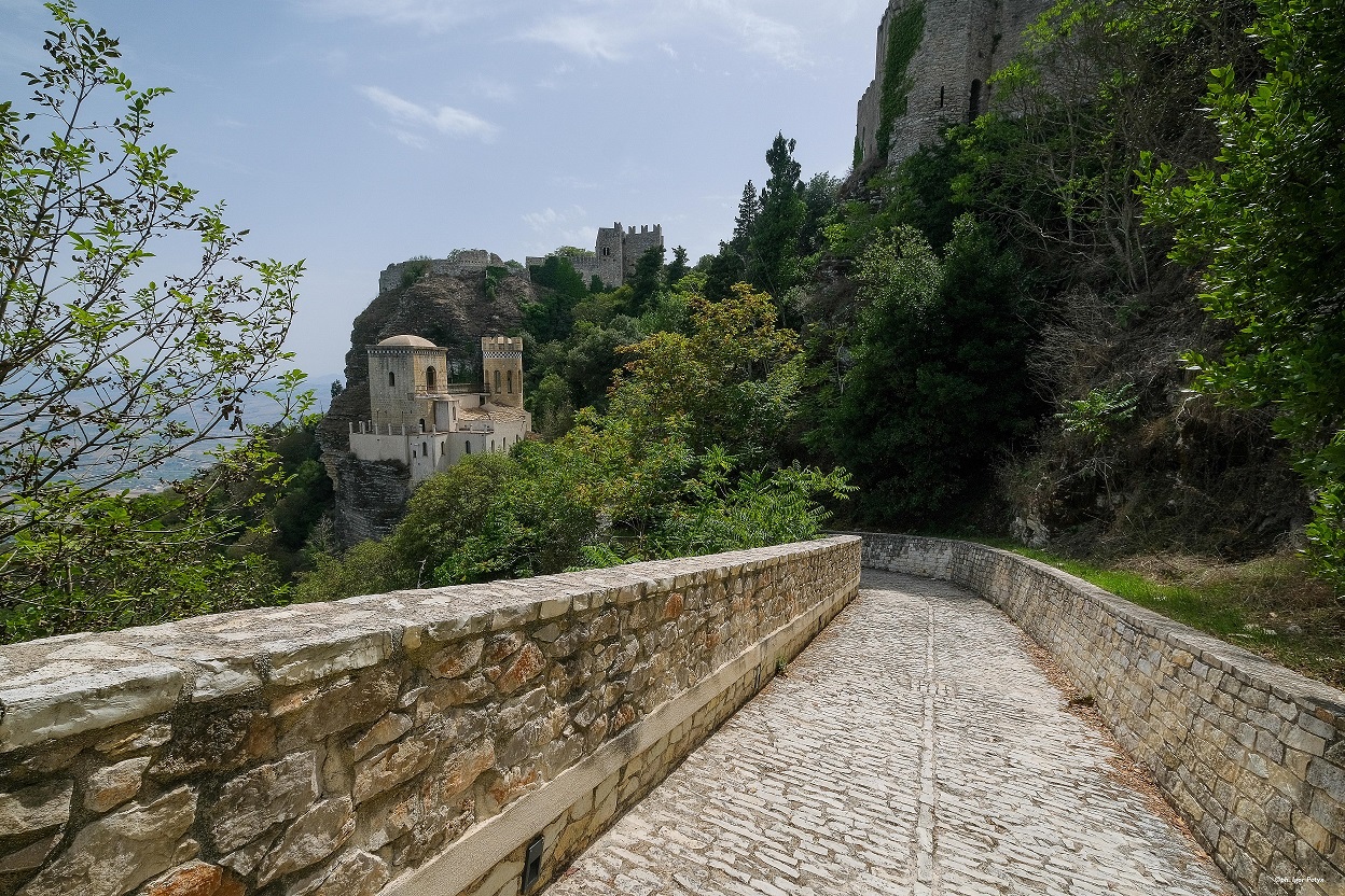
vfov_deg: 77.3
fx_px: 560
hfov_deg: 100.4
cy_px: 448
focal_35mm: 15
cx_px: 672
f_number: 10
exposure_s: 1/1000
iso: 320
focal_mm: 10
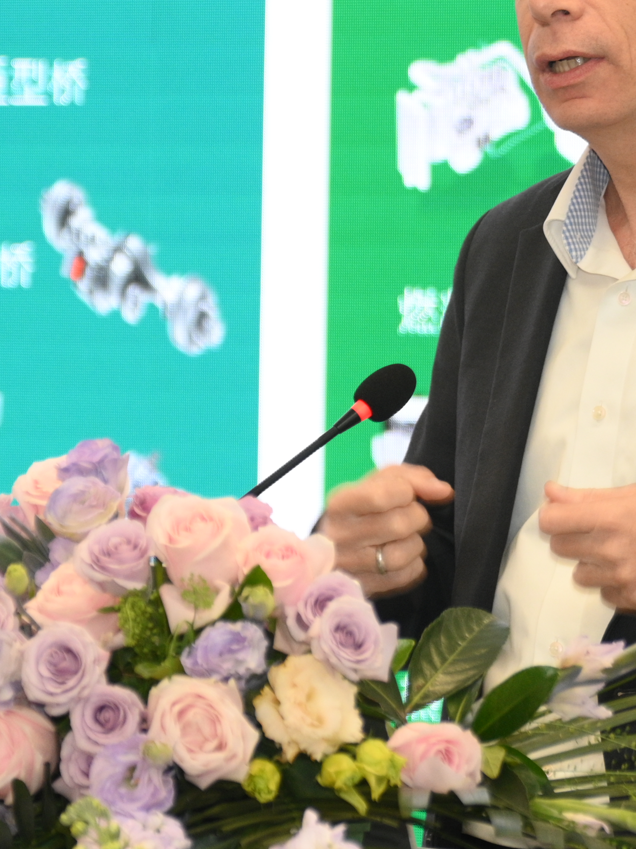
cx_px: 261
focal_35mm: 345
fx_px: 8454
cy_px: 437
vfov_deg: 5.7
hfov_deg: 4.3
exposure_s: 1/160
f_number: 2.8
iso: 500
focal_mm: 88
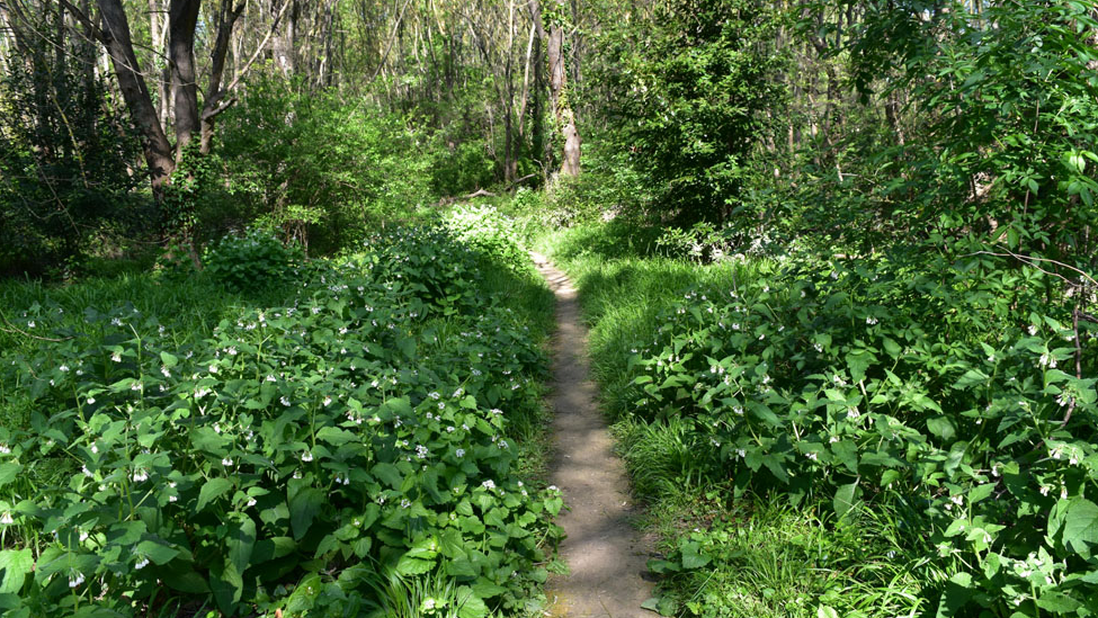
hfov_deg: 66.1
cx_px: 551
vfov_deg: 40.2
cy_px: 332
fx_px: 845
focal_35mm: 29
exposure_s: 1/200
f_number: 9
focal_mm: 18
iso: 400
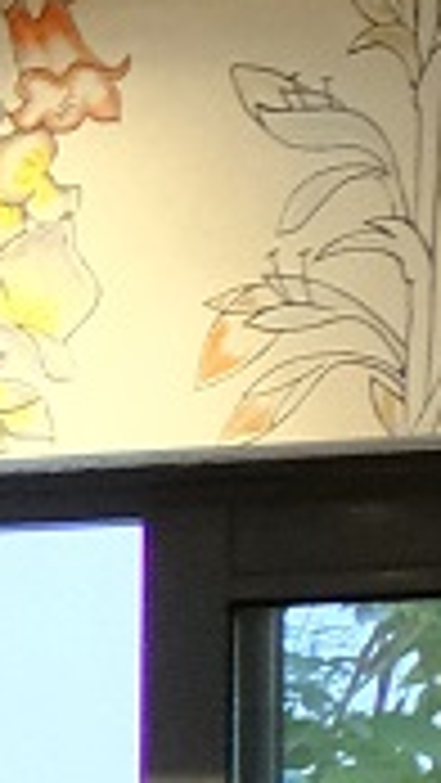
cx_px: -3334
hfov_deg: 2.5
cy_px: 1395
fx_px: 8889
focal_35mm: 428
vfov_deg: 5.0
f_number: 5
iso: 1600
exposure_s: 1/20
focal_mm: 24.3
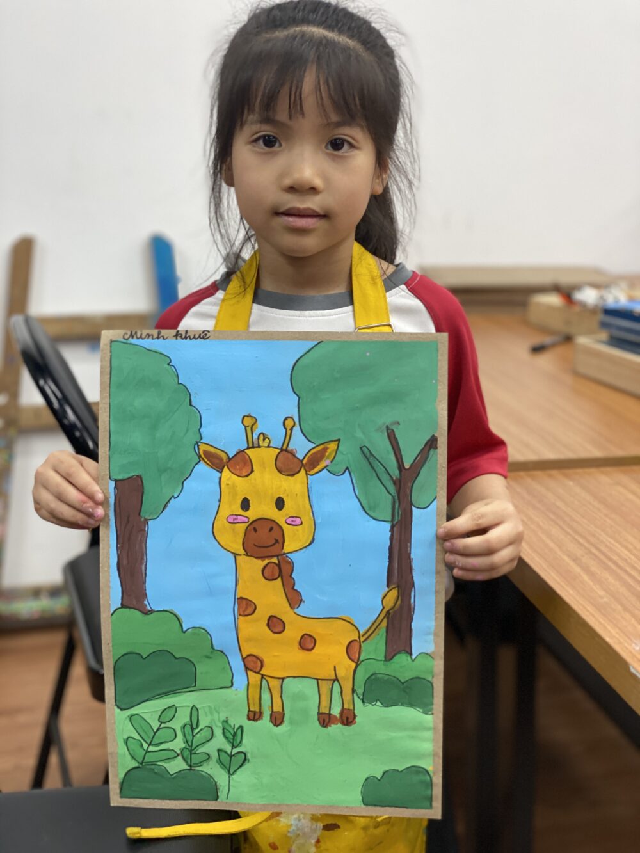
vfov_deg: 36.8
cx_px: 320
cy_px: 426
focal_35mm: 52
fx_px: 1282
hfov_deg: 28.0
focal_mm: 6
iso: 160
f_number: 2
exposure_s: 1/100
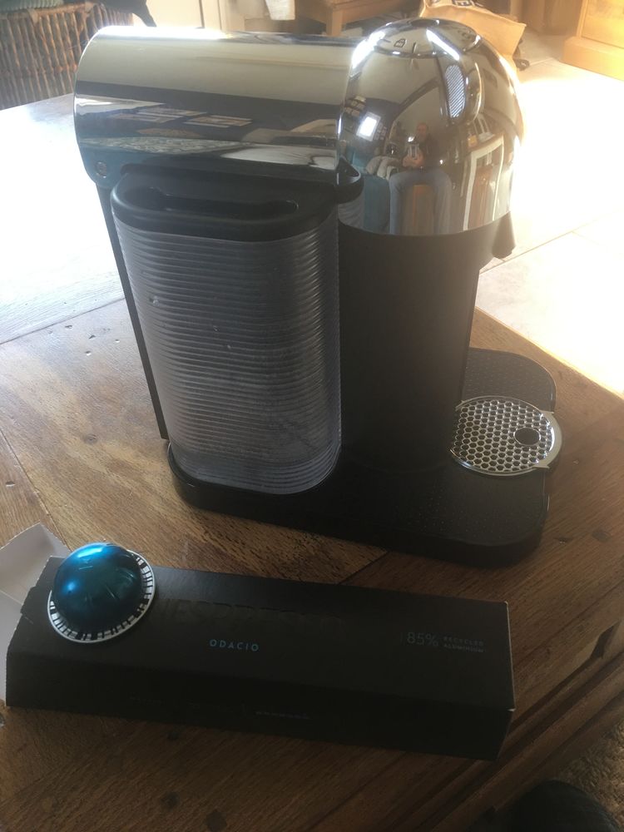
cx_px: 312
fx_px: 697
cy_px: 416
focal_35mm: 29
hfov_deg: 48.2
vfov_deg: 61.7
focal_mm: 4.15
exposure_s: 1/33
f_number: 2.2
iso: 64
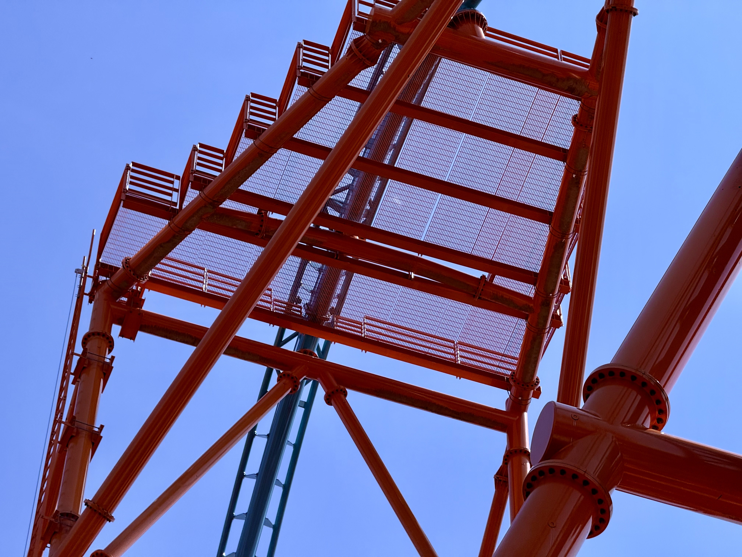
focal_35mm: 120
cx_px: 371
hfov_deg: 16.4
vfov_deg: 12.3
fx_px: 2572
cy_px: 278
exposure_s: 1/2024
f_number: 2.8
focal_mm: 15.66
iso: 50
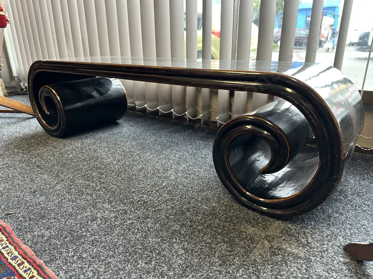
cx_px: 186
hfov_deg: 71.6
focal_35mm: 24
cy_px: 140
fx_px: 259
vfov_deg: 56.8
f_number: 1.78
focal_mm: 6.86
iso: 125
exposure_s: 1/50
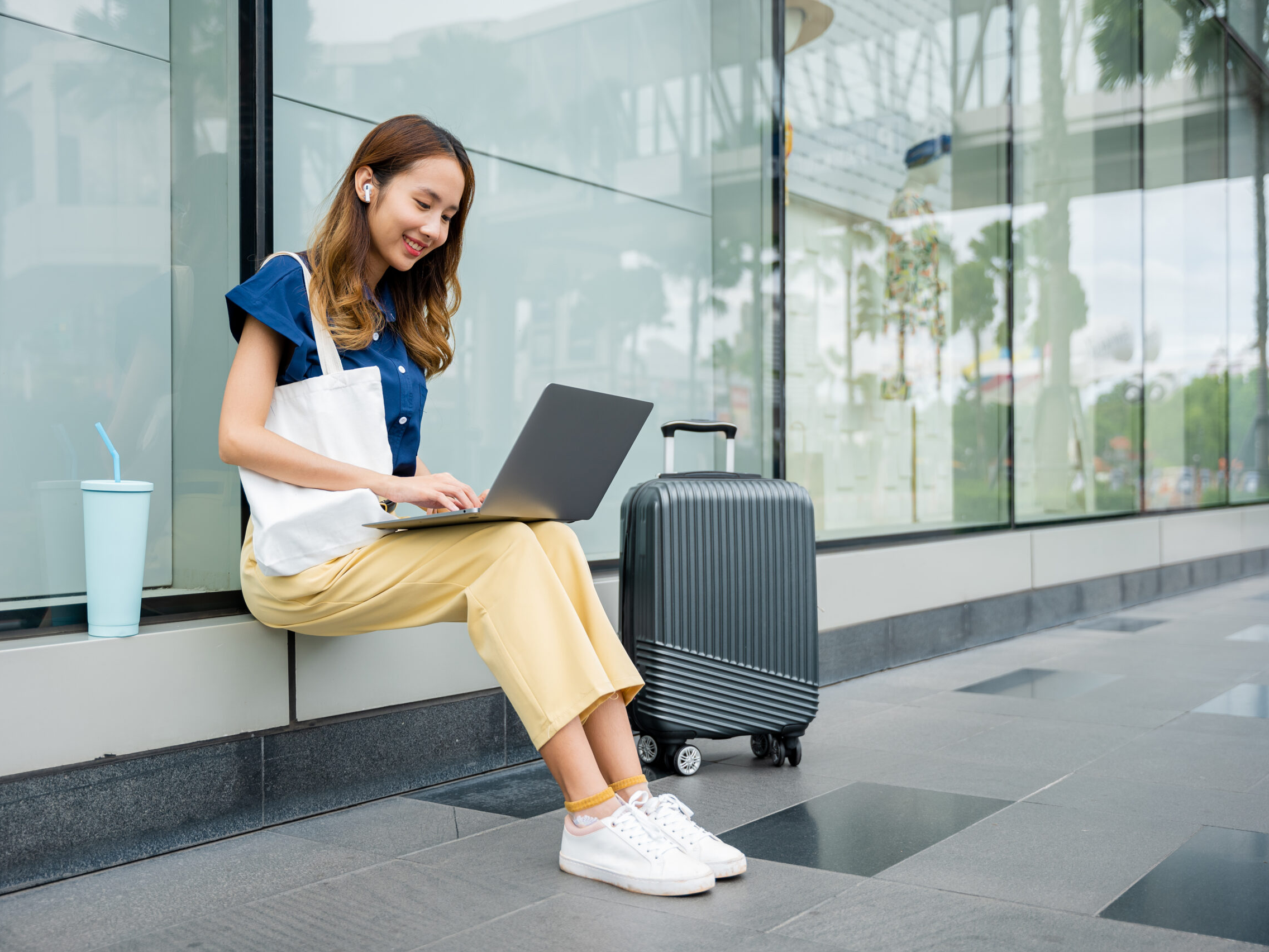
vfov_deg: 36.8
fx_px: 1430
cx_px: 607
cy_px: 476
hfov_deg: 47.8
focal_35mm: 39
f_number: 2.8
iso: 200
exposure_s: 1/500
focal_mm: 36
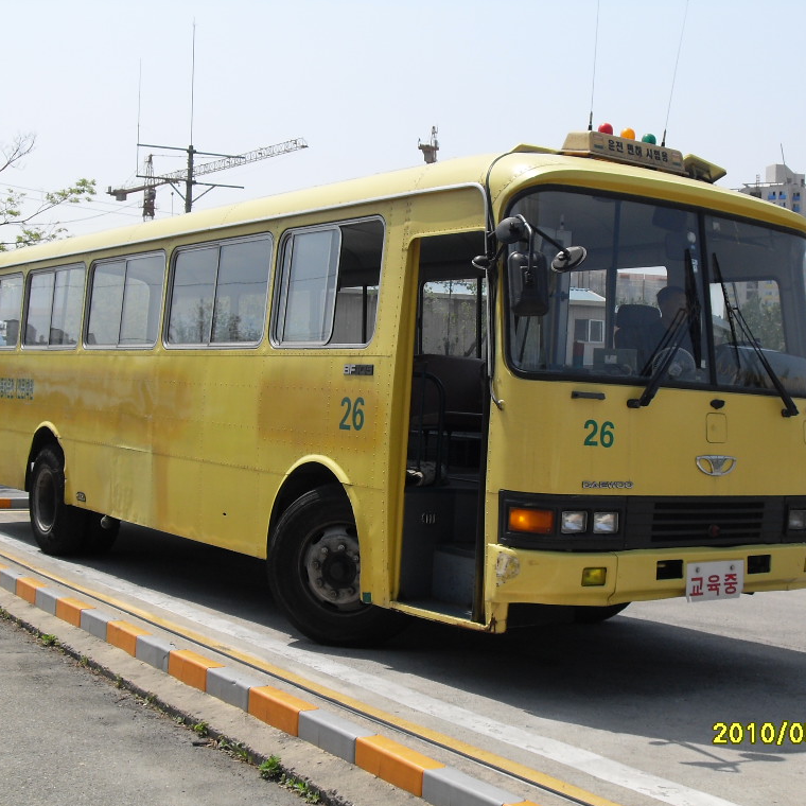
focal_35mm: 50
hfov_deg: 33.9
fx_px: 1317
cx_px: 475
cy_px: 405
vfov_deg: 34.0
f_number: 9.5
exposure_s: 1/125
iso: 80
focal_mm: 7.1
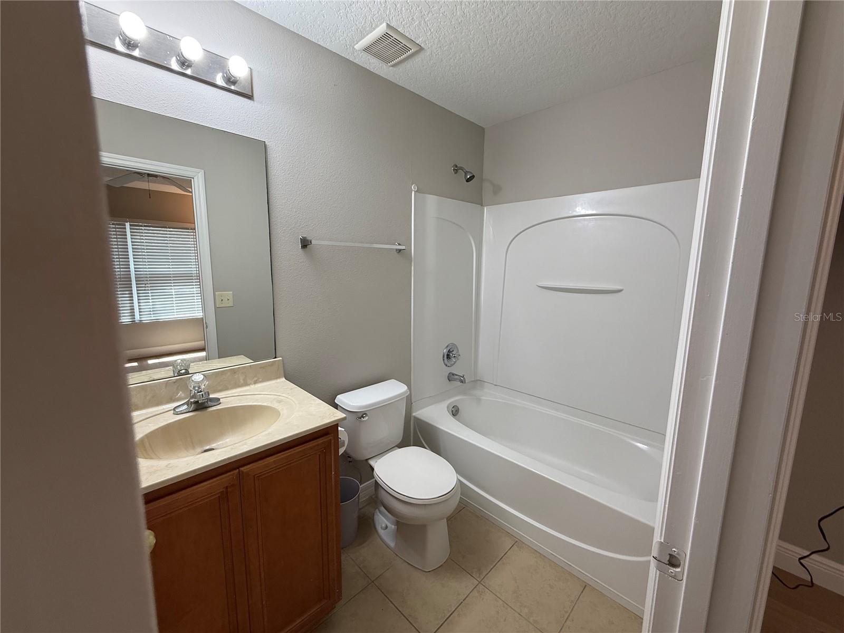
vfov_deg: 85.7
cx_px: 422
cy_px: 316
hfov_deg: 102.1
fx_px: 341
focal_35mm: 14
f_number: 2.2
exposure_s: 1/120
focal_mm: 2.22
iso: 160
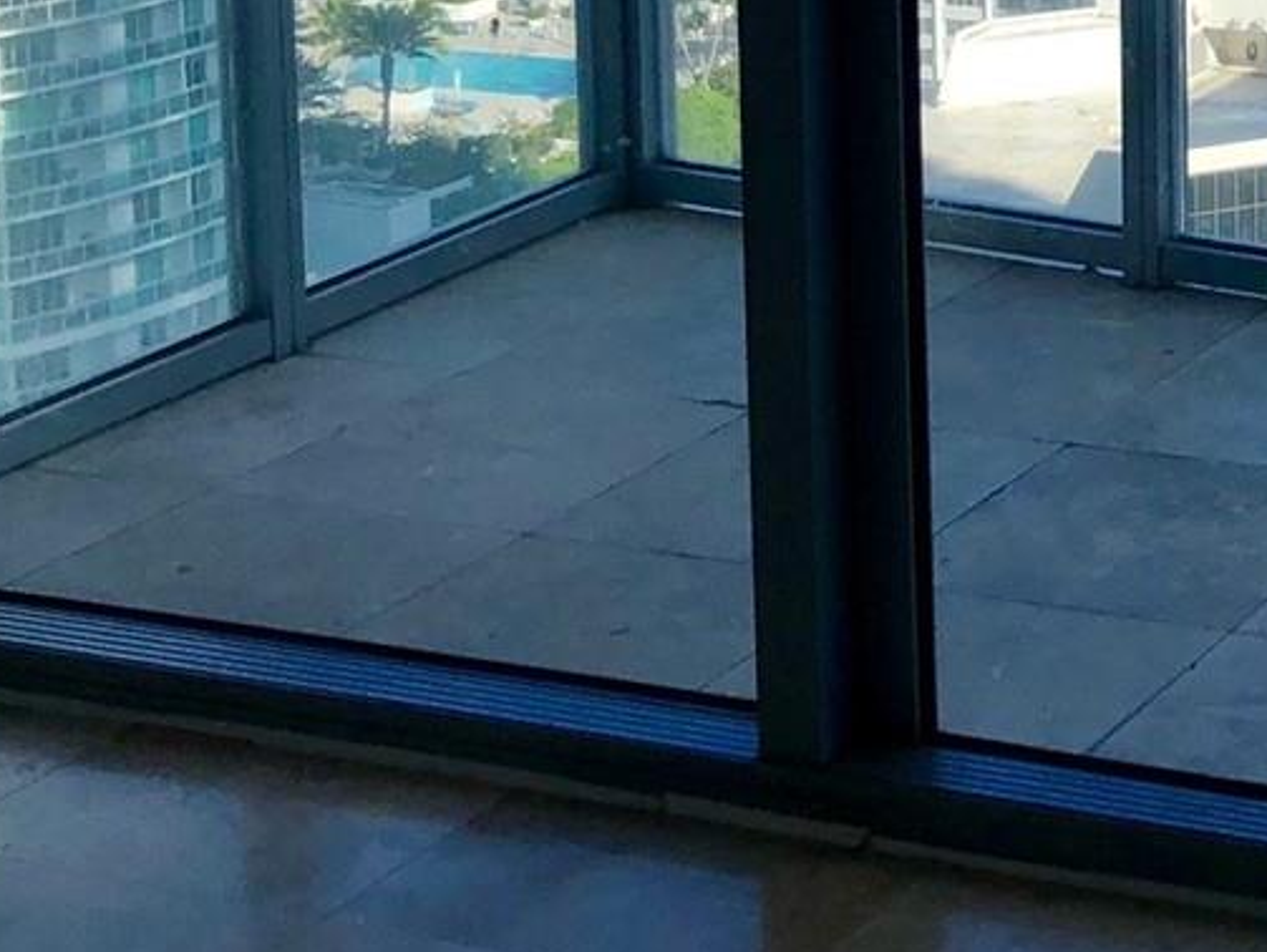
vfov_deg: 15.5
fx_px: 3260
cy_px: -426
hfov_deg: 20.1
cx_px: 1657
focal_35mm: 89
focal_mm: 3.99
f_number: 1.8
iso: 20
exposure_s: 1/867
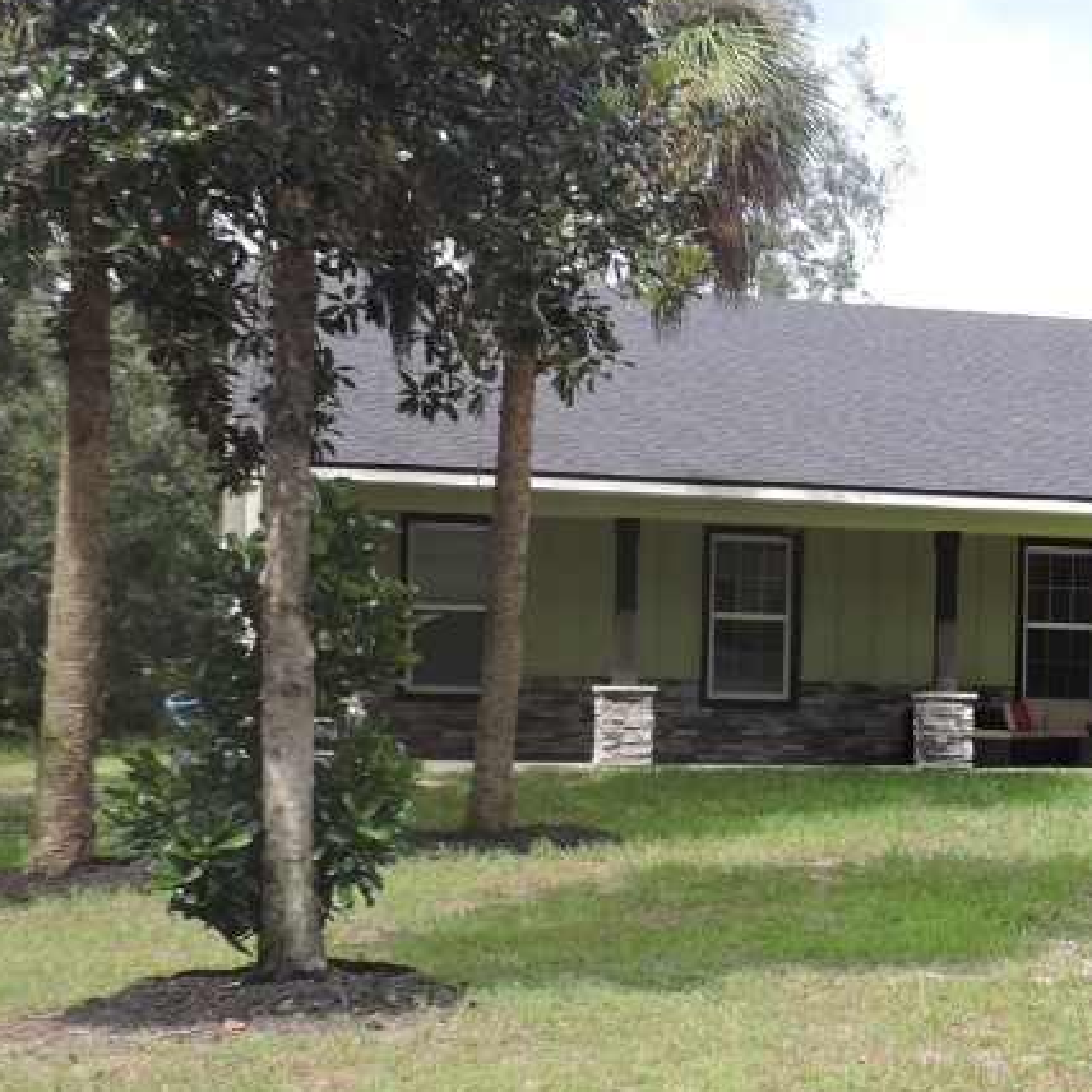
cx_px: 1130
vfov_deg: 23.3
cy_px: 656
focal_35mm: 74
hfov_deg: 22.3
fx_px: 2641
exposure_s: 1/250
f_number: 3.3
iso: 100
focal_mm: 6.2
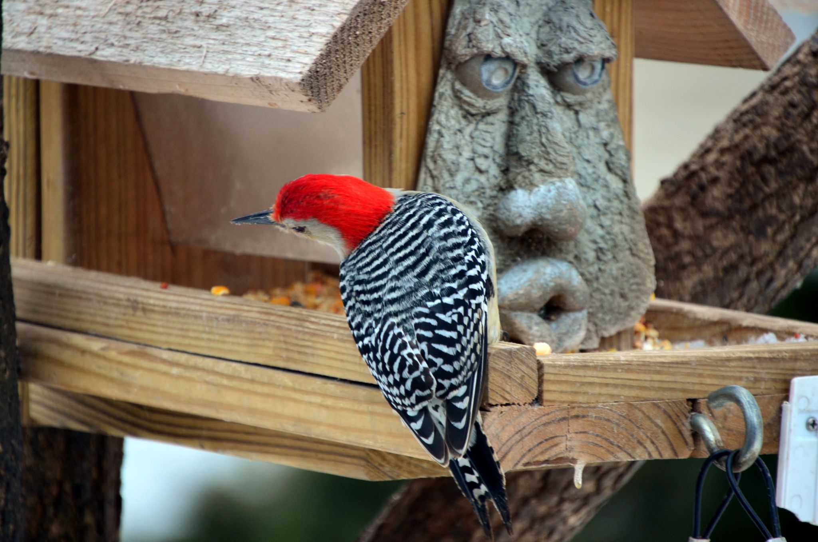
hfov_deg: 3.4
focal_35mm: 600
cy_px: 271
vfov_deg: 2.3
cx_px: 409
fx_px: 13604
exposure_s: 1/15
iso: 500
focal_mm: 400
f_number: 6.3
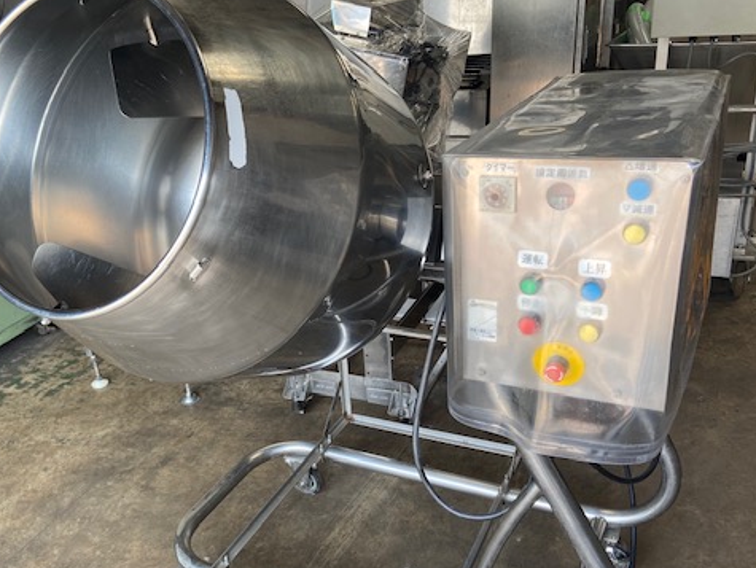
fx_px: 765
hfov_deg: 52.5
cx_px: 331
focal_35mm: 35
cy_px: 331
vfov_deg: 40.6
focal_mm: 4.25
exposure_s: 1/121
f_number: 1.8
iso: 64
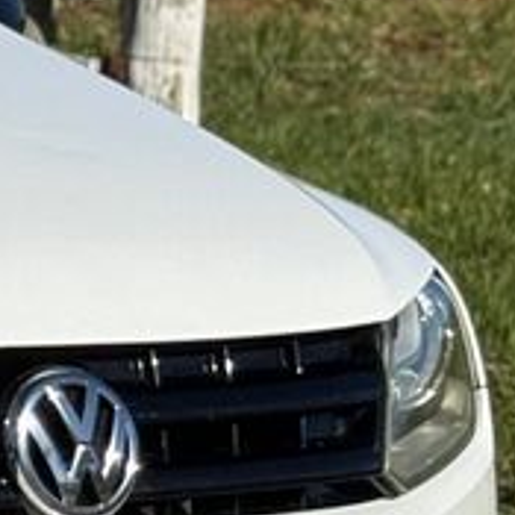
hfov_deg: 7.1
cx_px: -702
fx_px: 3905
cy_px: 212
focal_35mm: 232
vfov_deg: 7.5
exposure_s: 1/11364
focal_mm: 6.76
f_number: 1.78
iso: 64
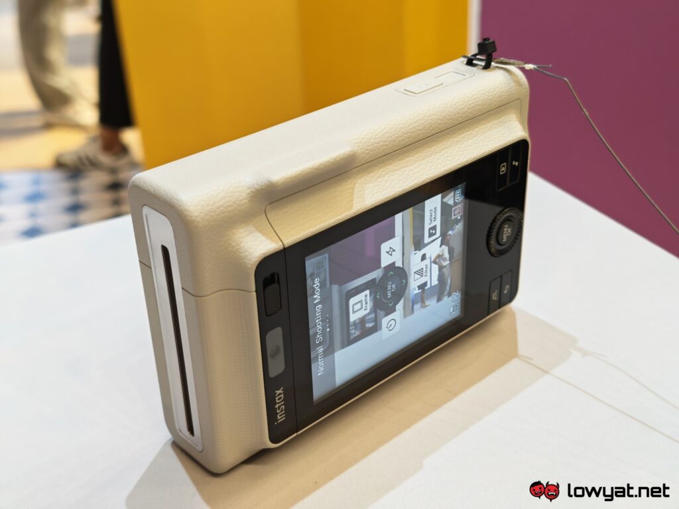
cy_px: 254
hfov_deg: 41.2
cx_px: 340
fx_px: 902
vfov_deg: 31.5
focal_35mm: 46
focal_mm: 5.4
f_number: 1.6
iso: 160
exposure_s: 1/50
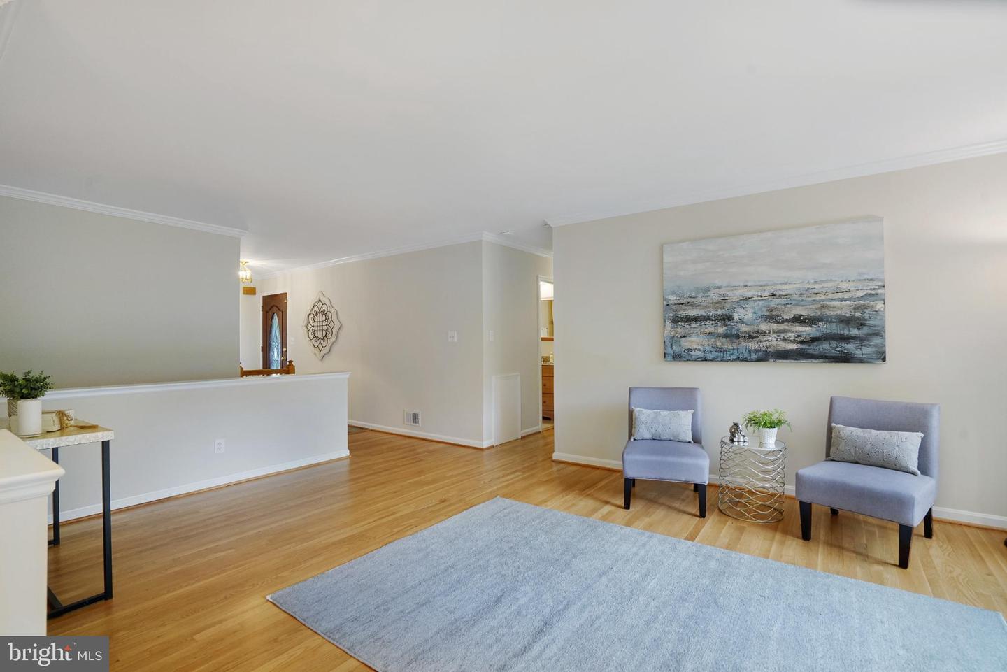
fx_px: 448
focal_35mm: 16
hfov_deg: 96.7
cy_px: 336
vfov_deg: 73.8
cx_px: 504
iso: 1250
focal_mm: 16
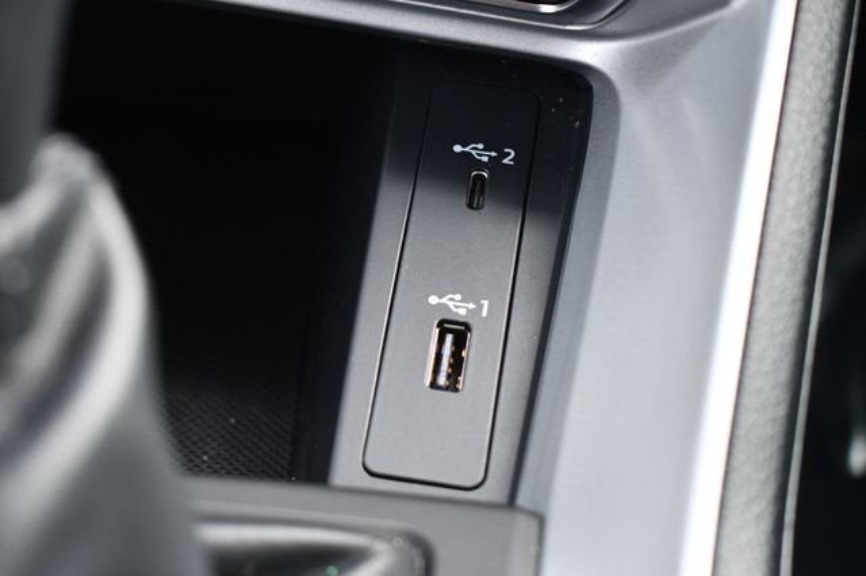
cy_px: 288
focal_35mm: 60
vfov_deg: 22.6
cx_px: 433
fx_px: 1443
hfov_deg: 33.4
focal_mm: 40
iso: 800
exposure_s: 1/250
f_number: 5
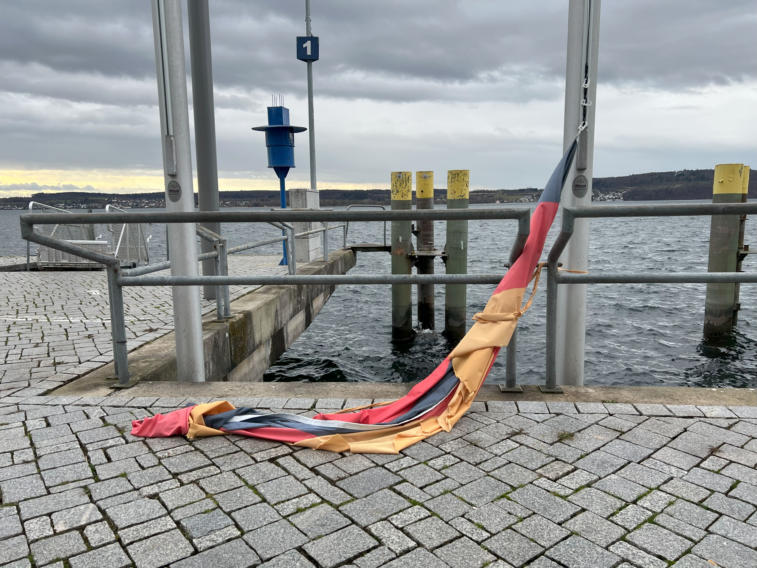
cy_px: 284
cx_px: 378
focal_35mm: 26
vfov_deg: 53.1
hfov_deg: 67.3
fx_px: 569
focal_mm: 5.7
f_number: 1.5
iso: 50
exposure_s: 1/709
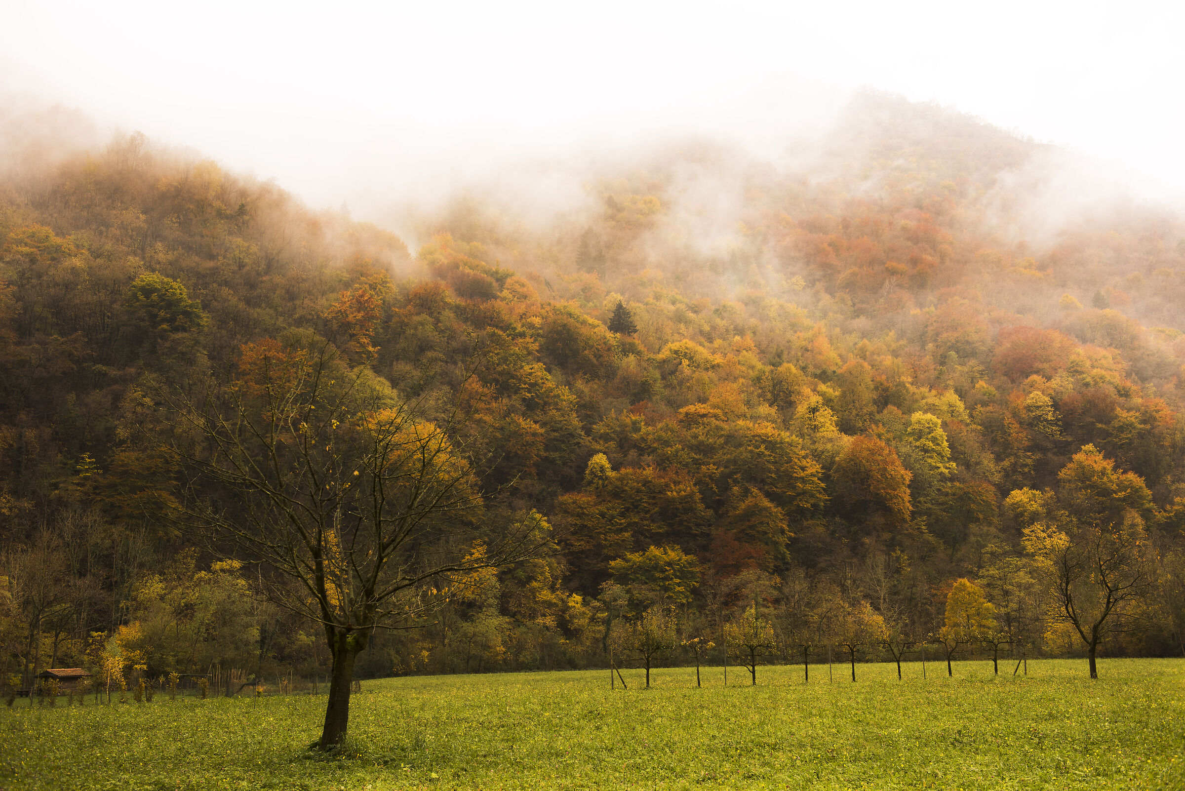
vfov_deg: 33.4
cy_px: 396
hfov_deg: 48.4
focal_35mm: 40
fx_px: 1317
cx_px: 592
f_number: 5.6
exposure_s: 1/50
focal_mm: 40
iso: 64
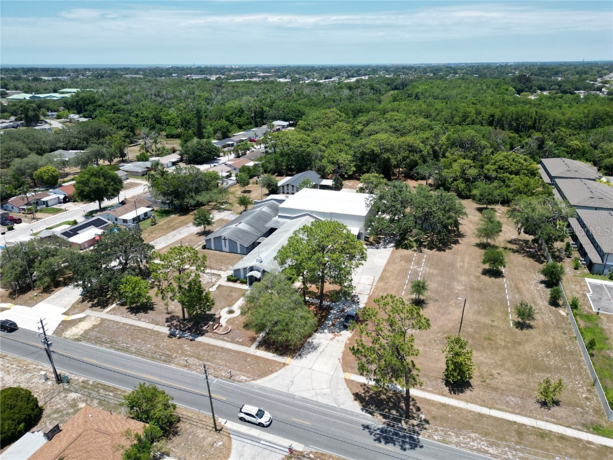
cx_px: 306
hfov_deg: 71.6
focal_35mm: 24
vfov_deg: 56.8
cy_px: 230
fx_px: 425
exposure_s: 1/3200
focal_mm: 6.72
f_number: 1.7
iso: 130
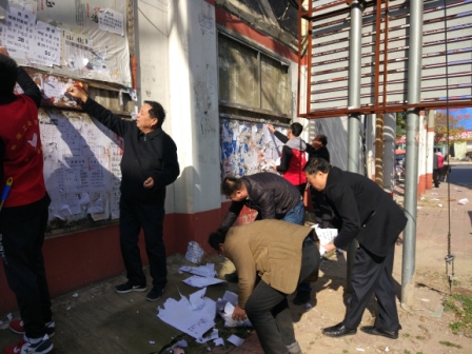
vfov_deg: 49.7
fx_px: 382
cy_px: 177
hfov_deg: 63.4
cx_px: 236
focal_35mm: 28
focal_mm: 4.26
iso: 100
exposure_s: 1/813
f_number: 2
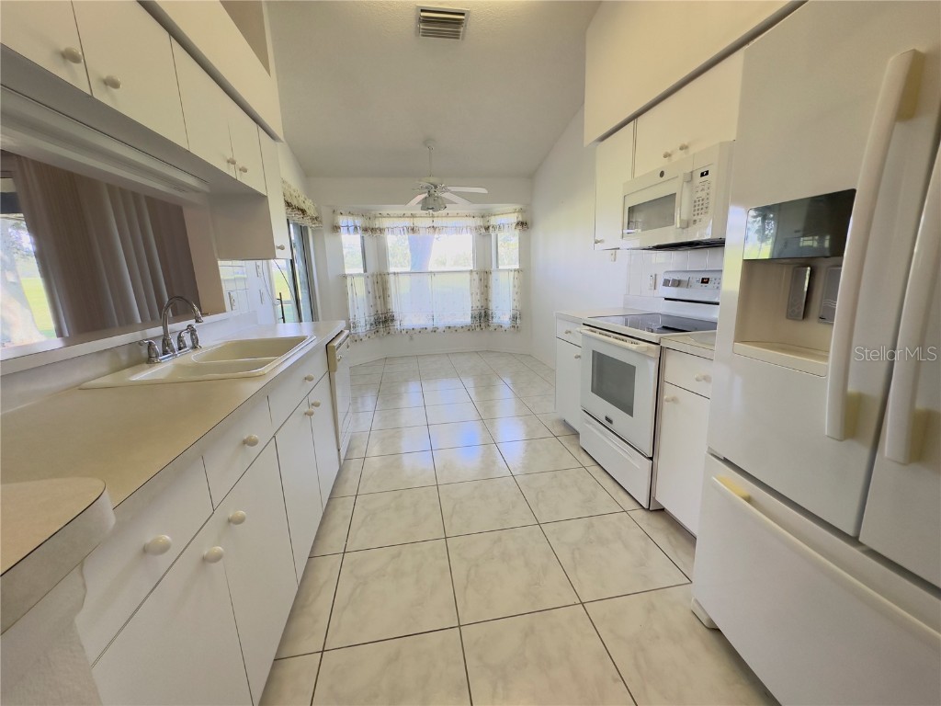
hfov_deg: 102.1
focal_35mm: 14
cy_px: 353
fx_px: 381
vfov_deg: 85.7
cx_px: 470
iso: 160
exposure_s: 1/120
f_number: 2.2
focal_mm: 2.22
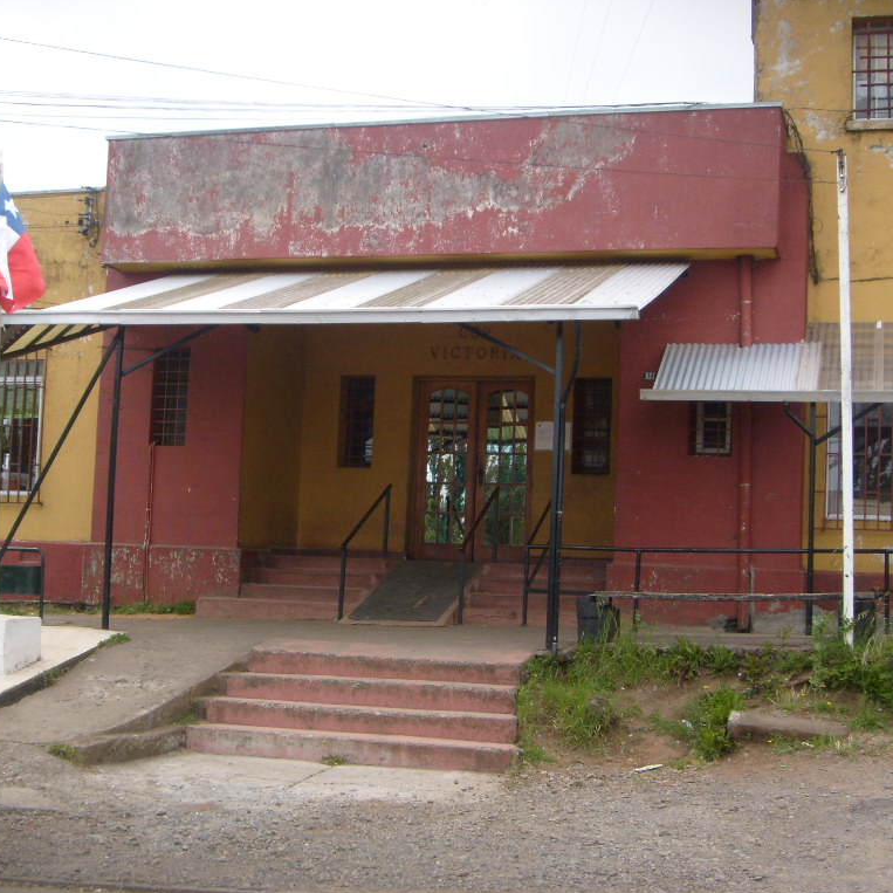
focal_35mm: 51
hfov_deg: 33.4
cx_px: 397
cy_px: 446
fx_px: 1489
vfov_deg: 33.4
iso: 80
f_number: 7.7
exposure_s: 1/500
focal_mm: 7.2
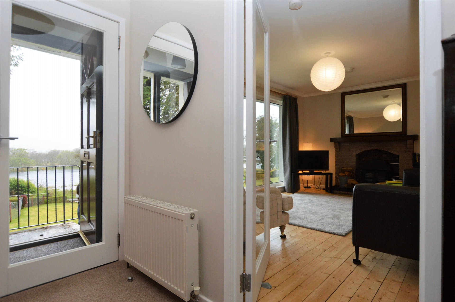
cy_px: 151
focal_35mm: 20
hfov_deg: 85.5
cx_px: 228
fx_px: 246
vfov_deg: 63.1
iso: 400
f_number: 5
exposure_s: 1/100
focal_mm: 13
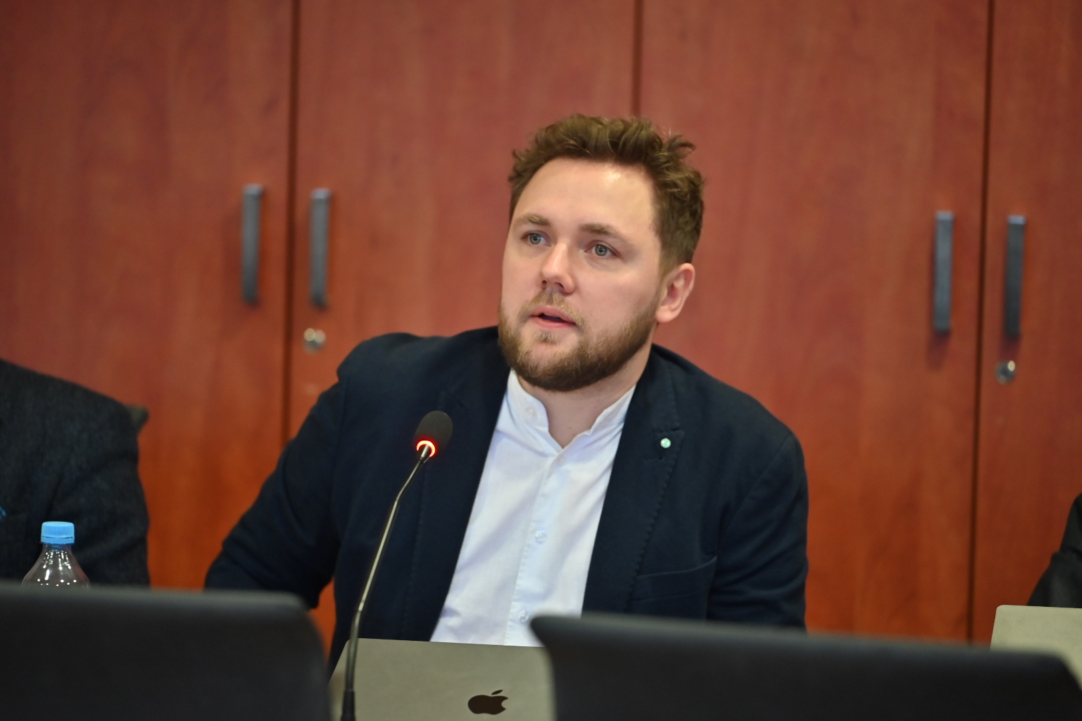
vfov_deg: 7.6
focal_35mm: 180
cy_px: 360
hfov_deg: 11.4
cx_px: 541
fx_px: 5410
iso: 1800
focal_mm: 180
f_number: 2.8
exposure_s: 1/160
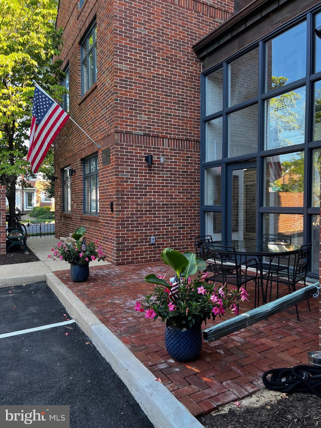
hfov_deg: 53.1
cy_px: 214
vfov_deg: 67.3
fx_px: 321
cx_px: 160
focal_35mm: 26
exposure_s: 1/166
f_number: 1.5
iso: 40
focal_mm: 5.7
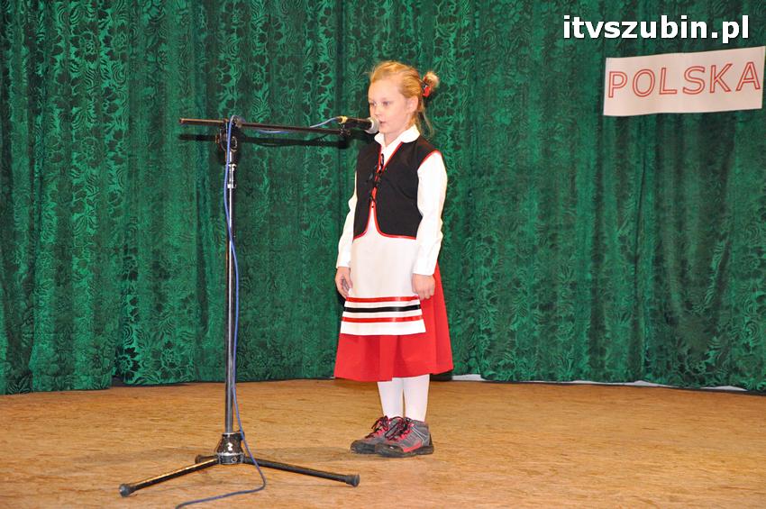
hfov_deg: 27.0
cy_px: 254
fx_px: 1594
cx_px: 383
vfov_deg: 18.1
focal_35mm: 75
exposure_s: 1/60
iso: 2000
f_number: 5
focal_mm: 50
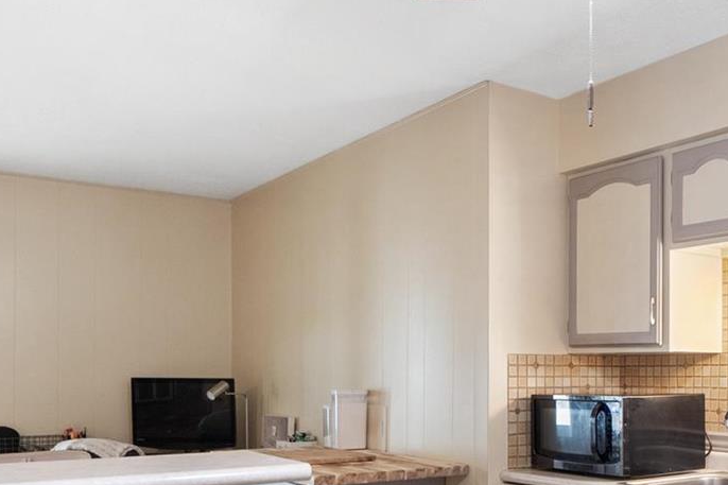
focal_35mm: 42
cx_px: 614
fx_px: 849
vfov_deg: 31.0
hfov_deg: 43.5
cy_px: 392
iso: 400
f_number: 10
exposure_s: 1.3
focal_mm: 9
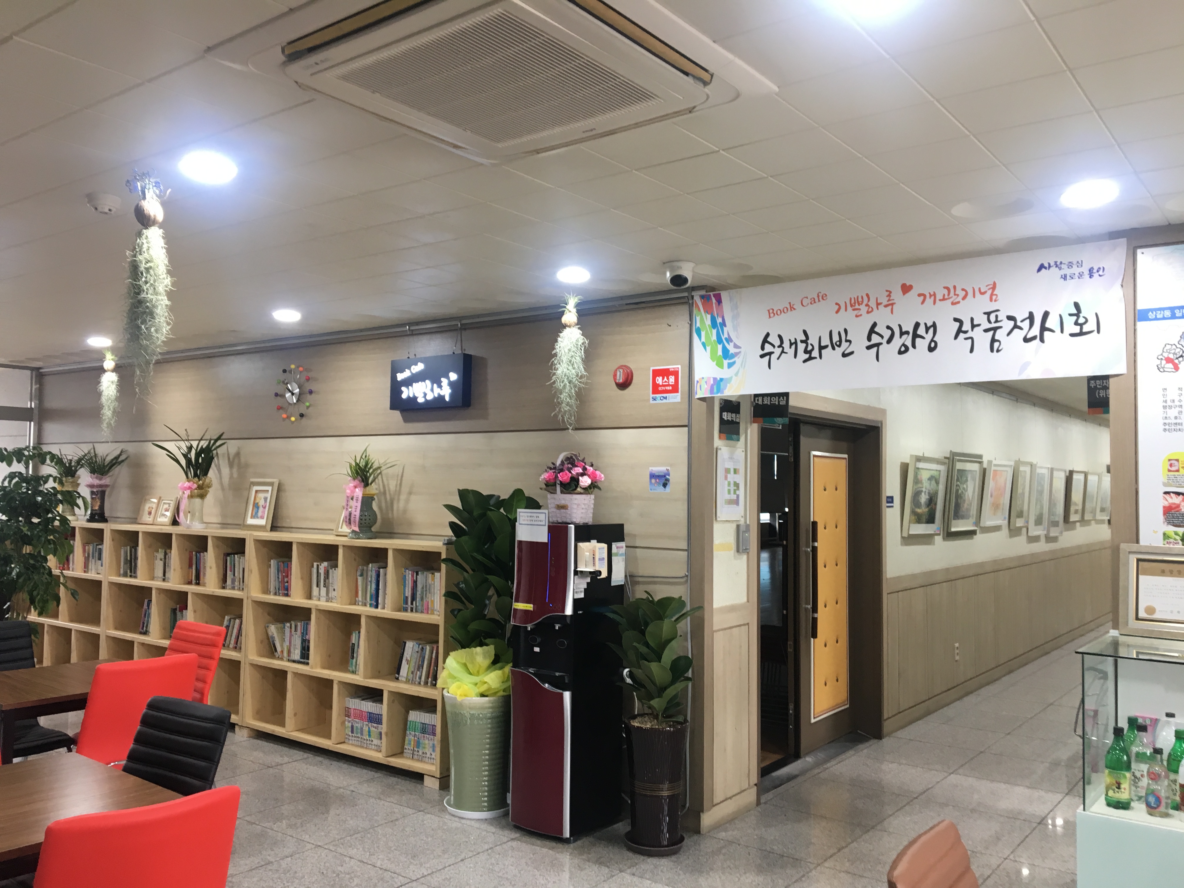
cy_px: 444
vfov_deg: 48.2
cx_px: 592
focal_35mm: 29
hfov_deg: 61.7
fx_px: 992
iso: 64
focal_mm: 4.15
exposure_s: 1/30
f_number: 2.2
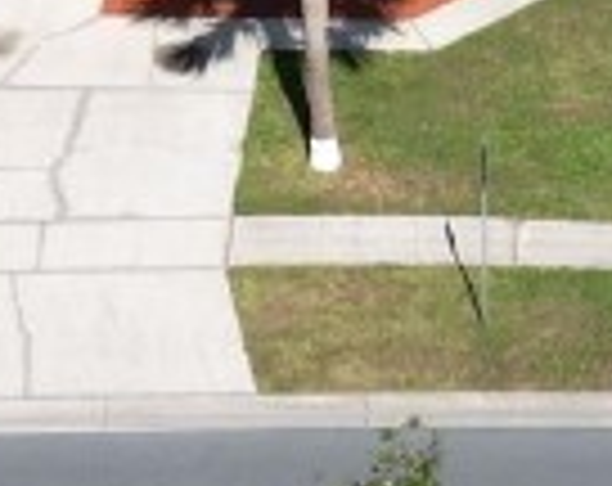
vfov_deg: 8.3
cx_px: 364
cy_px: -418
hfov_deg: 10.9
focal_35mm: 177
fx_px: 3197
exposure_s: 1/3000
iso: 100
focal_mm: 6.72
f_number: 1.7
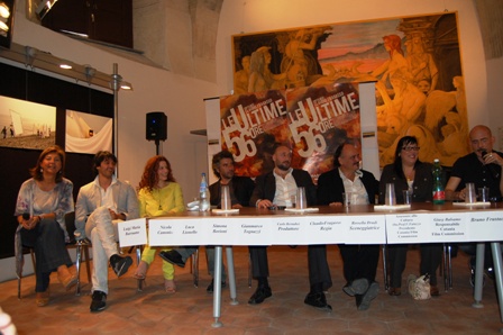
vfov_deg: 47.9
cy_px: 168
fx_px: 377
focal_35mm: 27
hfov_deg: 67.4
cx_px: 252
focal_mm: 18
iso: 400
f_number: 3.5
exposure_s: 1/60
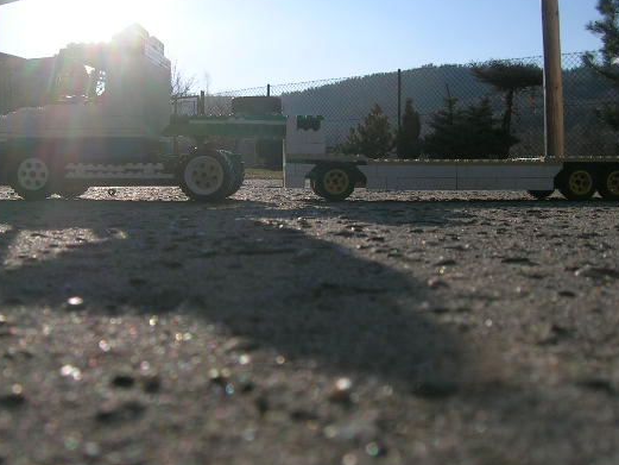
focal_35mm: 43
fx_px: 769
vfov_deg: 33.5
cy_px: 191
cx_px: 292
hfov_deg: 43.8
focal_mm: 5.4
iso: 50
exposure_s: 1/812
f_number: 4.8
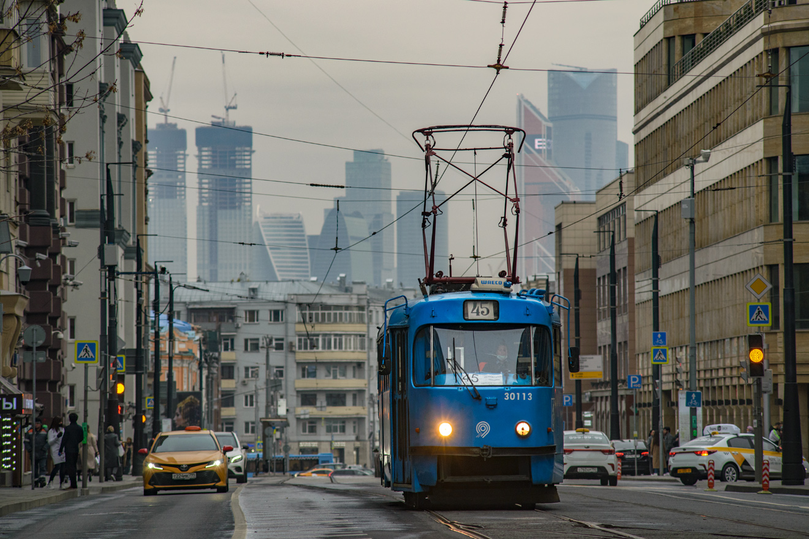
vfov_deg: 6.5
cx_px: 404
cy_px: 270
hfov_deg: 9.8
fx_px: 4719
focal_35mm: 210
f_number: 6.3
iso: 800
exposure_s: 1/500
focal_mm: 210
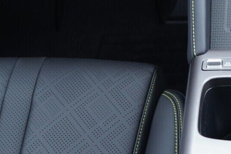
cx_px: 282
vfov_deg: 14.0
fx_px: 616
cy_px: -1
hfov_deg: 19.9
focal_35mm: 96
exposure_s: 1/40
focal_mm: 24
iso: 500
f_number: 2.8
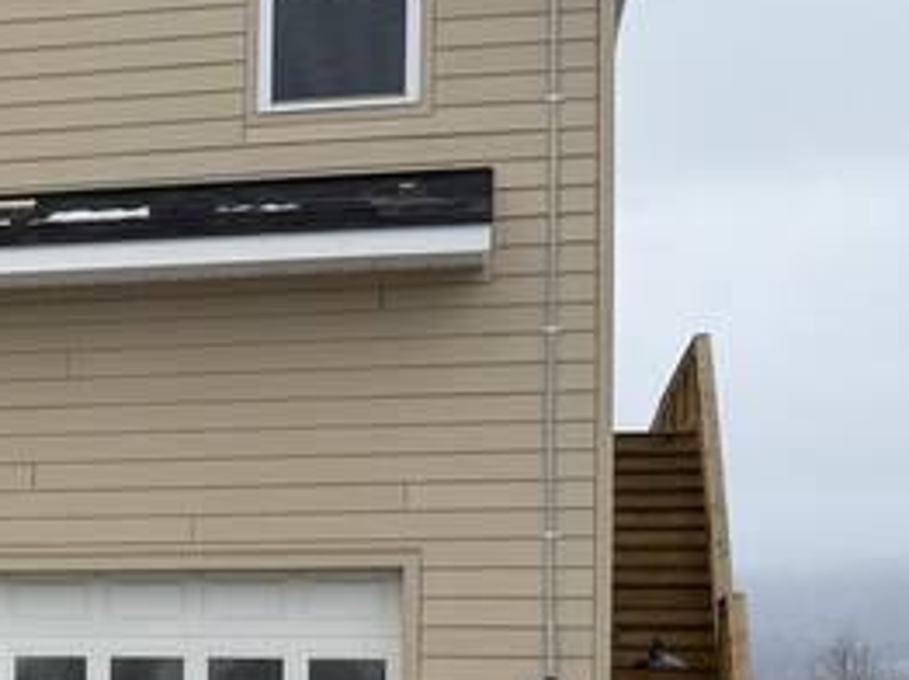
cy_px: 677
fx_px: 2886
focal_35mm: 110
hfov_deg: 16.0
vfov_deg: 13.3
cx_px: -545
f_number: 1.78
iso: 80
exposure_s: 1/4405
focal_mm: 6.76
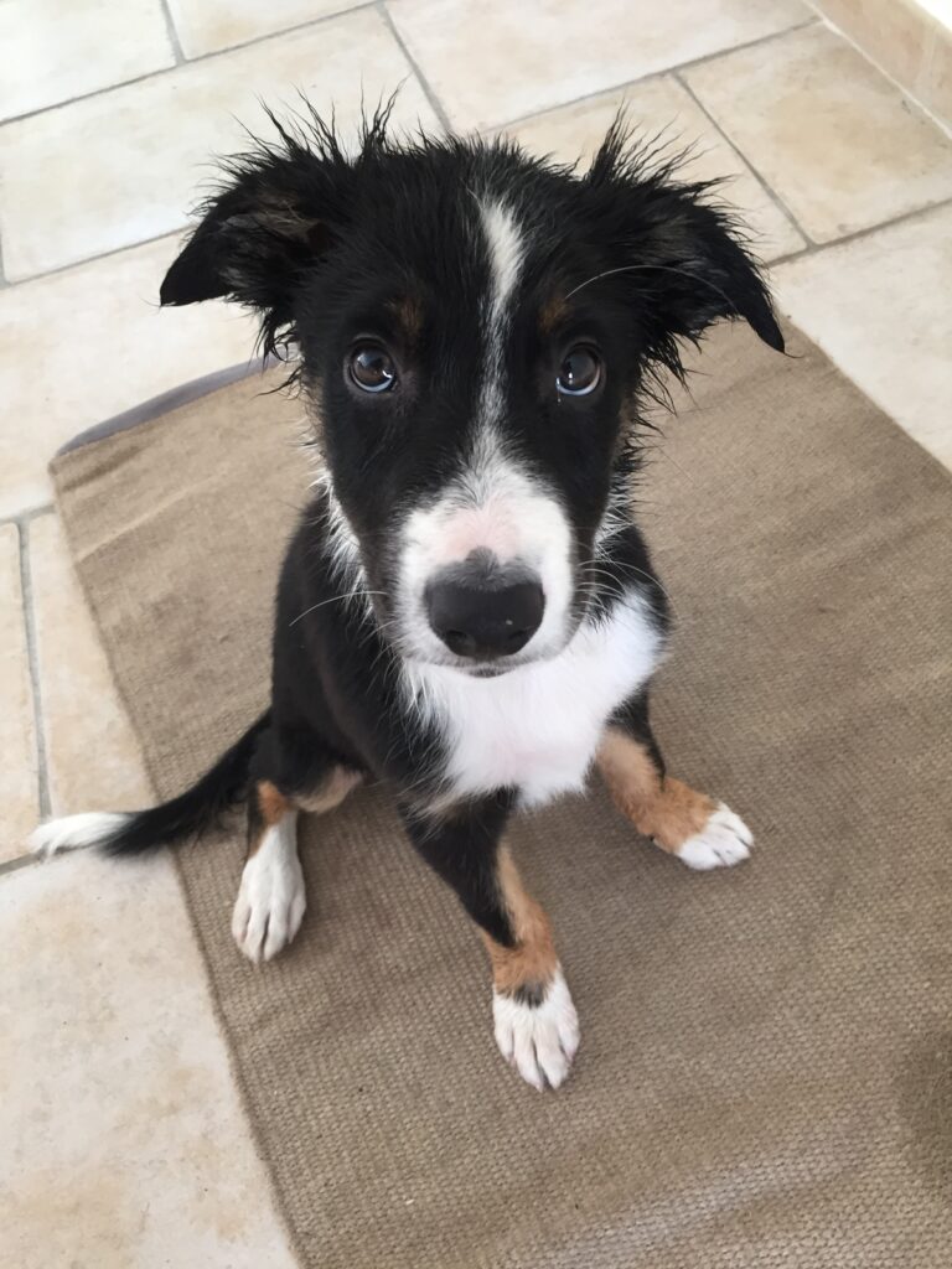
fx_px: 1063
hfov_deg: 48.2
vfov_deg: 61.7
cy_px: 634
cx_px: 476
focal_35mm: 29
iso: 100
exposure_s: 1/33
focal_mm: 4.15
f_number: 2.2
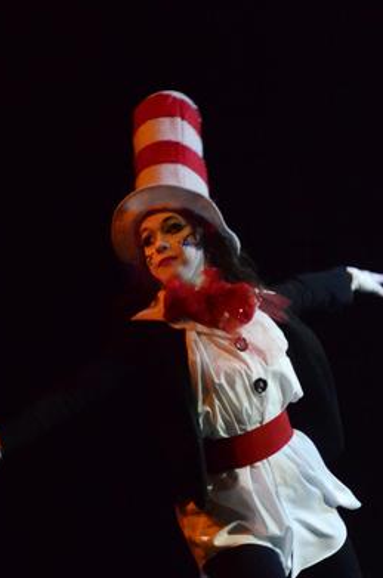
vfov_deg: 4.3
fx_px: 7724
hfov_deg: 2.8
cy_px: 441
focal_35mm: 482
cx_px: 149
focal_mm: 185
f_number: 4.5
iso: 3200
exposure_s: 1/320
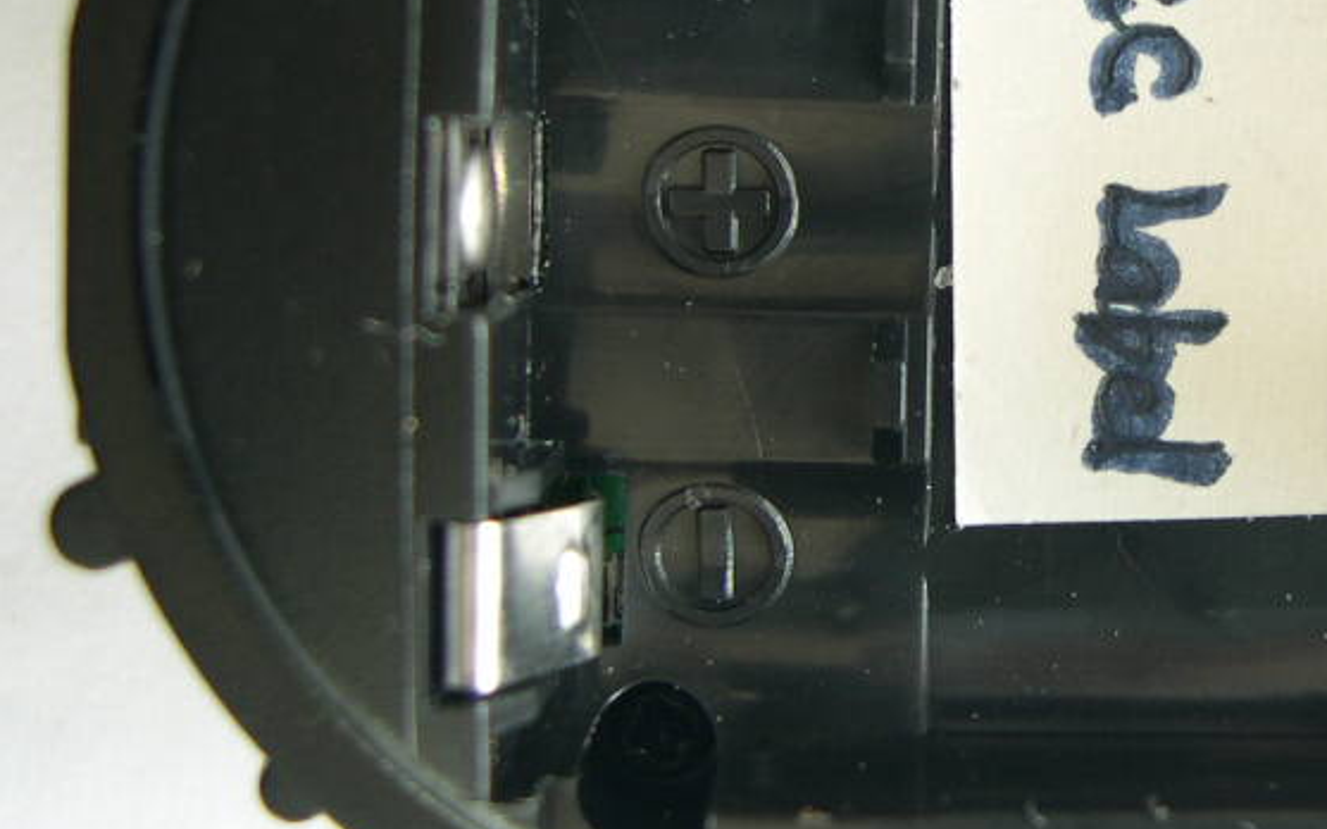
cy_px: 210
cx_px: 1175
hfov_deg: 27.0
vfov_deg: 17.5
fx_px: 2676
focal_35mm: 74
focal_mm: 8
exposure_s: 1/5.1
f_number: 2.8
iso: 100
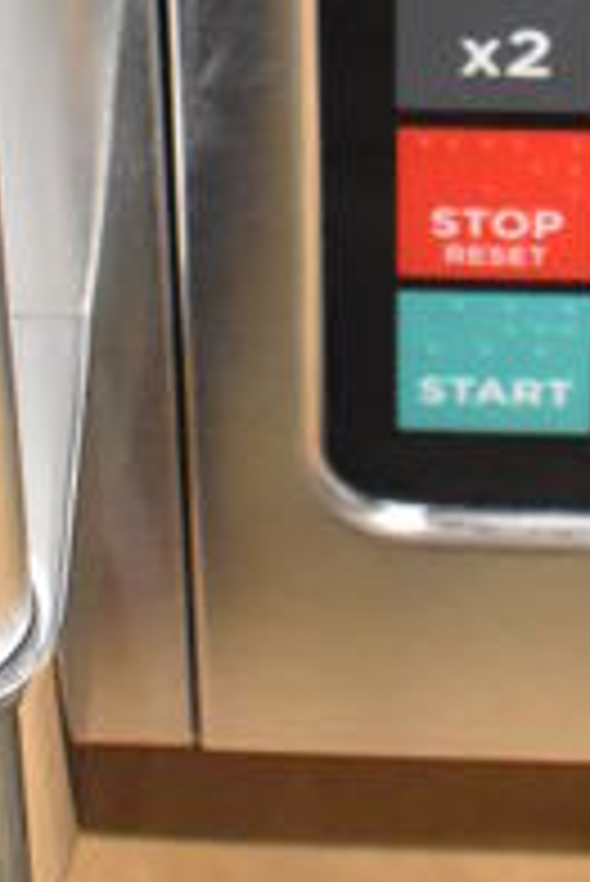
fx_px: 3092
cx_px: 396
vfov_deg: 14.8
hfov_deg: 10.9
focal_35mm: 126
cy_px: -542
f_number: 3.5
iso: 5000
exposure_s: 1/125
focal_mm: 18
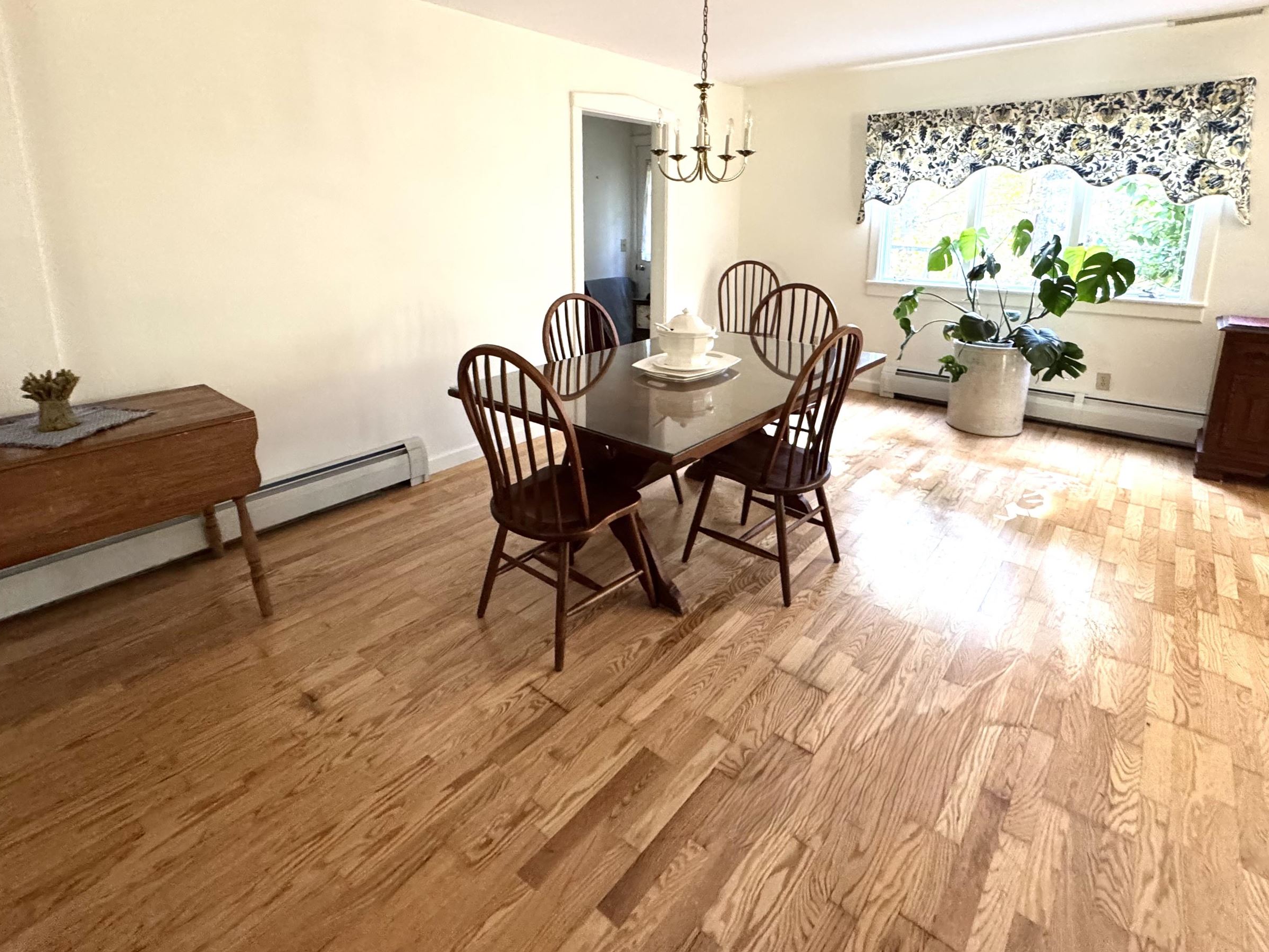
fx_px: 660
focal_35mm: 18
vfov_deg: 70.3
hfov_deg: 87.7
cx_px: 616
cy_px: 348
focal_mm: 2.22
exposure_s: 1/60
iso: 500
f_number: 2.2
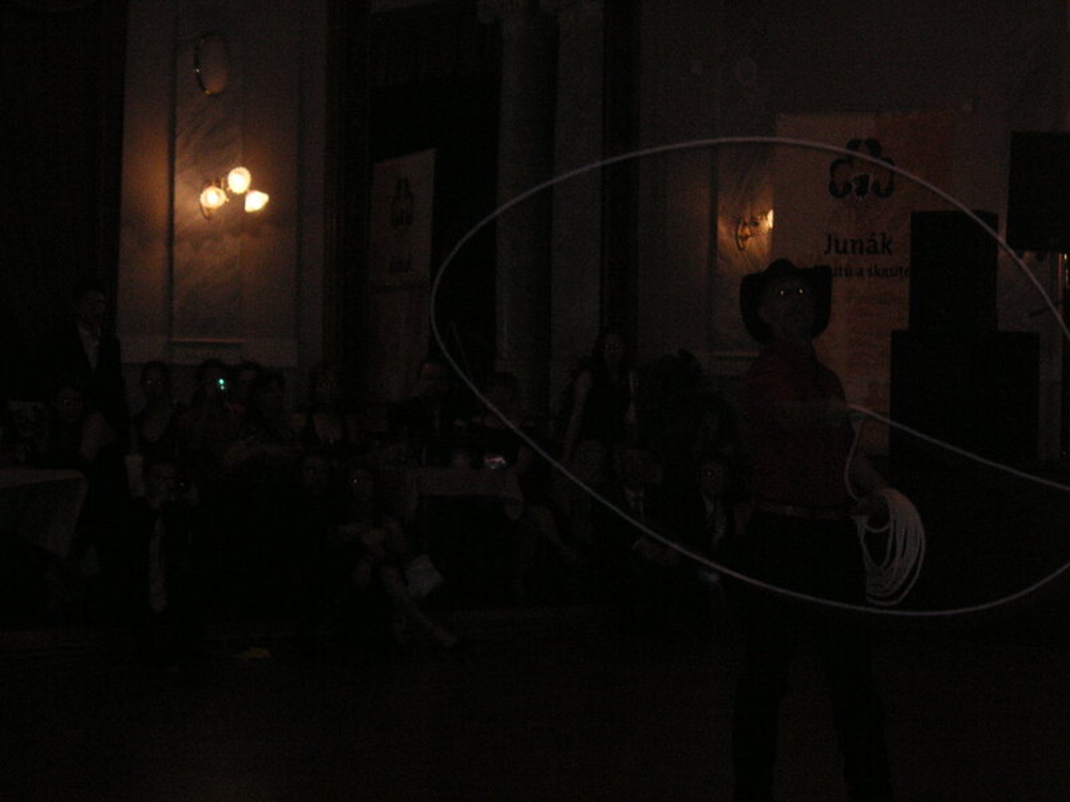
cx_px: 535
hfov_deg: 20.4
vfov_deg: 15.4
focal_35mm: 96
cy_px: 401
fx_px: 2967
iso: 160
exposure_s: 1/90
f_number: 4.9
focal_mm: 15.9
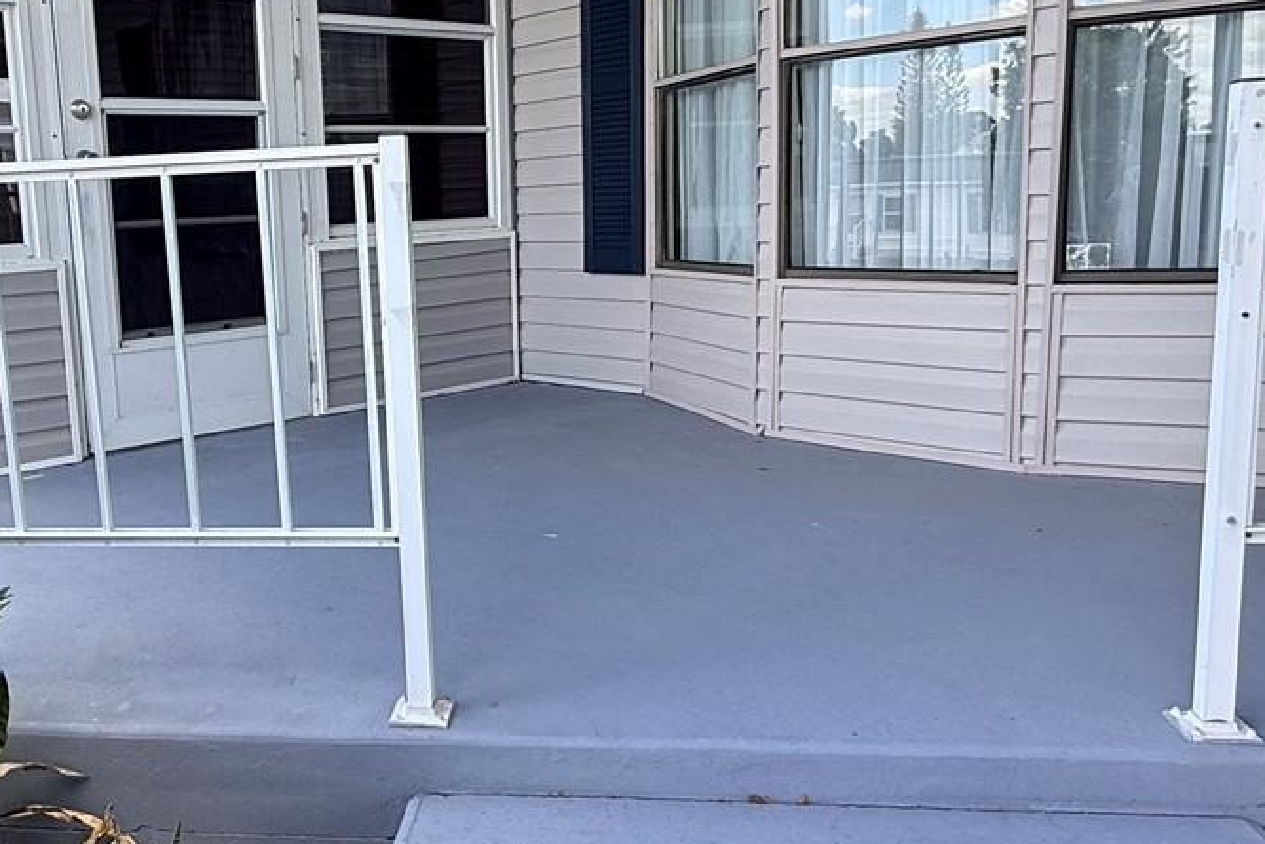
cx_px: 437
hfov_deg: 53.5
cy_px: 386
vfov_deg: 37.8
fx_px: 1230
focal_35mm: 35
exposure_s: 1/207
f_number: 2.2
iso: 50
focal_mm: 2.22
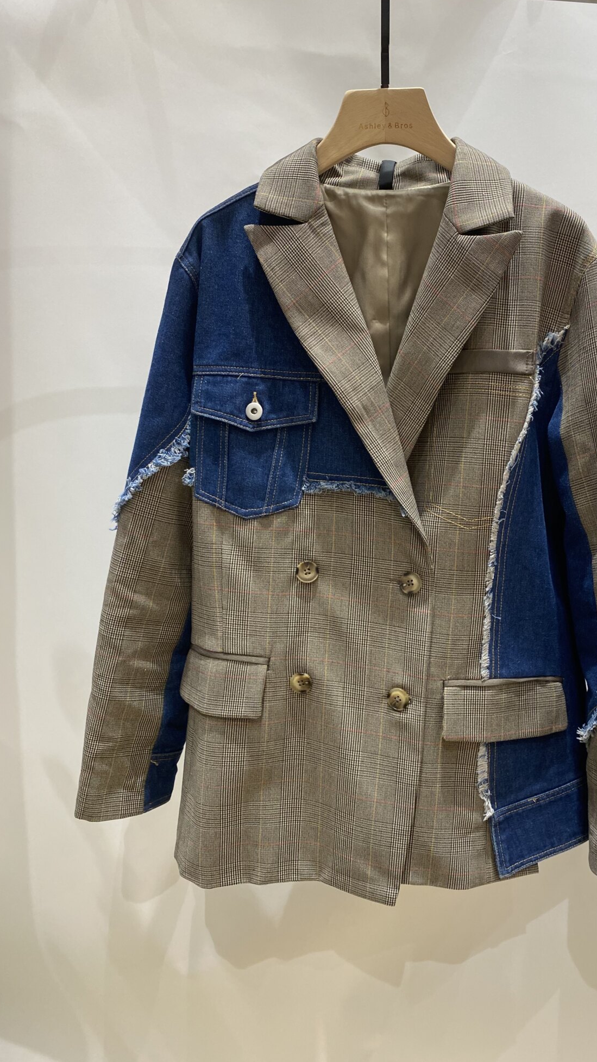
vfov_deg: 66.1
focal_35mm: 29
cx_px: 386
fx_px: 816
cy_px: 536
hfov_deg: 39.8
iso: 100
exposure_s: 1/120
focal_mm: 4.25
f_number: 1.8
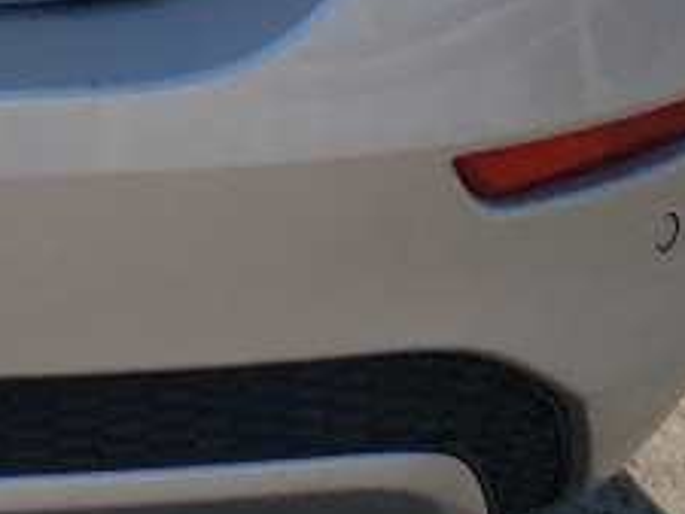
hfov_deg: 9.6
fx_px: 3663
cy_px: -636
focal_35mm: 185
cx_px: -907
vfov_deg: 7.6
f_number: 1.5
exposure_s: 1/5000
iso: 50
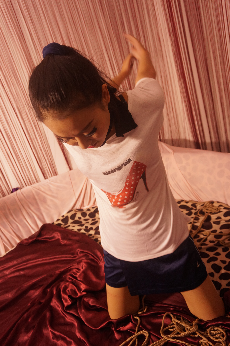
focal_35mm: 28
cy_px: 173
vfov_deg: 64.6
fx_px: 274
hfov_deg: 45.6
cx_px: 115
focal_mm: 19
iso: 800
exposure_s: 1/60
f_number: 4
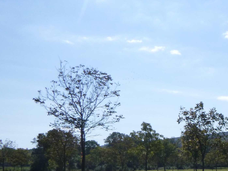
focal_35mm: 55
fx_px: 362
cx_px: 243
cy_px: 147
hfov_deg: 31.5
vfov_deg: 25.9
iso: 160
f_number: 3.9
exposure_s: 1/1300
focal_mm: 4.5
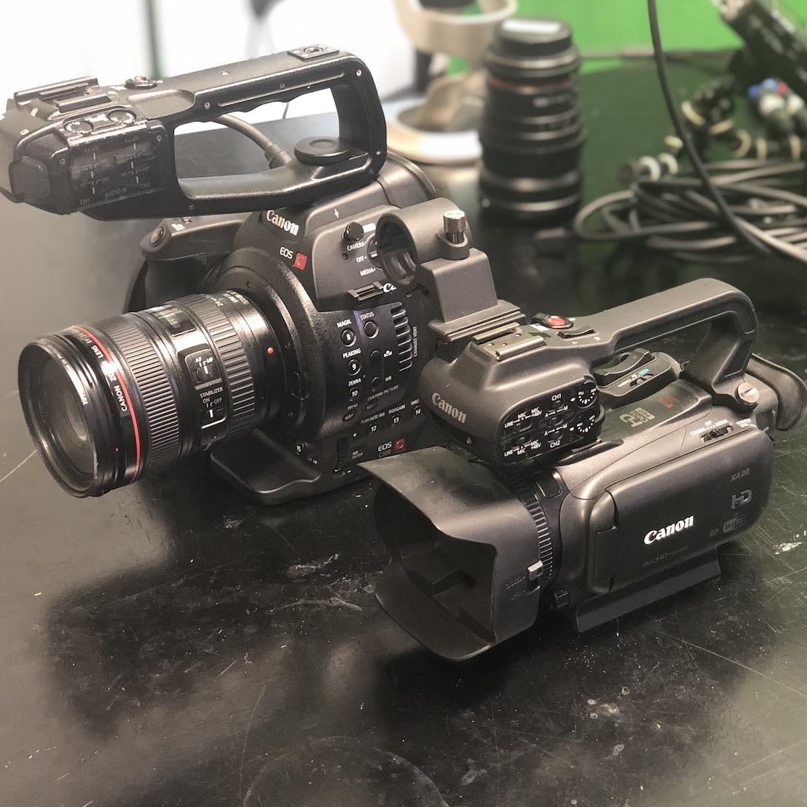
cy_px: 406
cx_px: 425
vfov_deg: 27.7
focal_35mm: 62
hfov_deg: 27.7
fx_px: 1635
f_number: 2.4
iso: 160
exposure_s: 1/12
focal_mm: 6
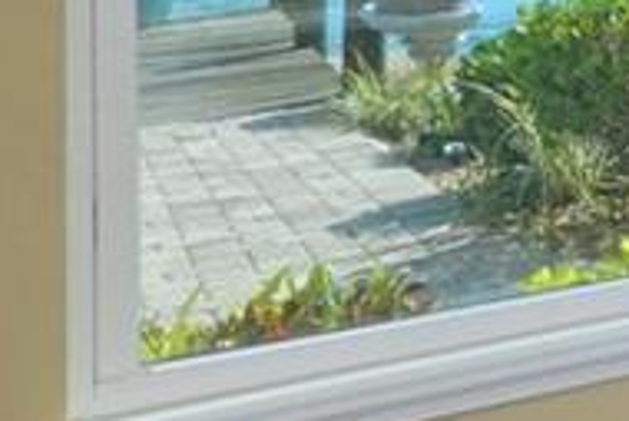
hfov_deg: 13.3
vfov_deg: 13.3
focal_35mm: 97
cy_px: -207
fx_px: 1696
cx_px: 1629
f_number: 22
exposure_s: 1/250
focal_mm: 18
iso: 1250
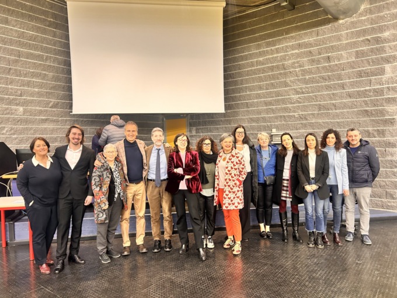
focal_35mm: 26
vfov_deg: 53.1
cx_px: 198
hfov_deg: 67.3
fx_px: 298
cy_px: 149
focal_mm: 5.7
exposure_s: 1/50
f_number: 1.5
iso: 250
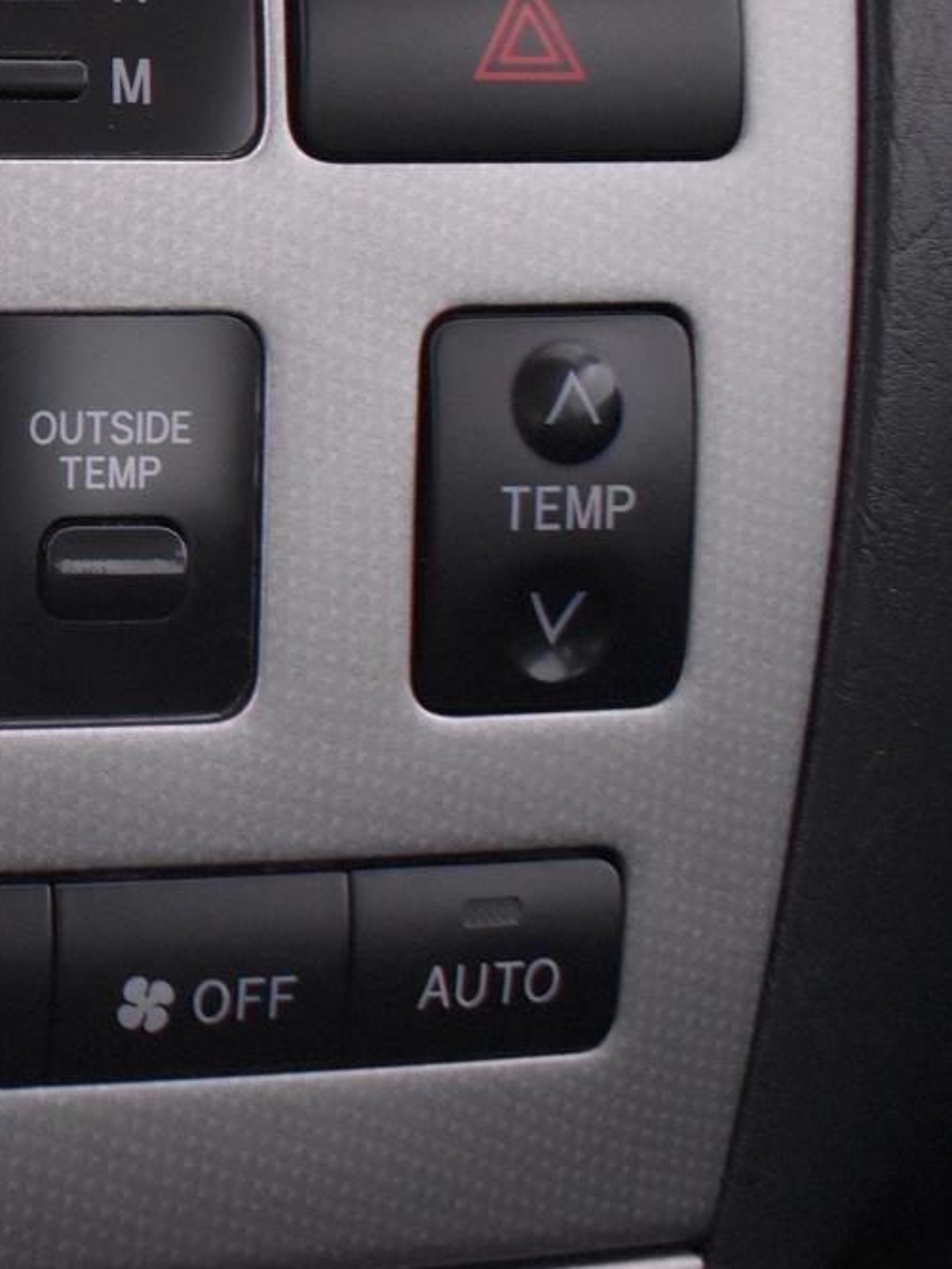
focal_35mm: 70
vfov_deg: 27.5
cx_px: -572
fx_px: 2567
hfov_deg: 18.1
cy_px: 353
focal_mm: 20
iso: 3200
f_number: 3.8
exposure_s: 1/30
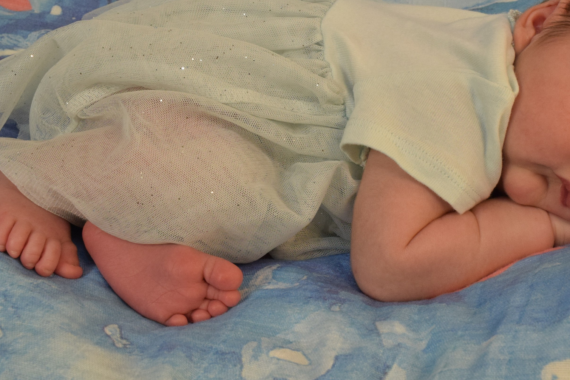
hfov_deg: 35.2
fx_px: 887
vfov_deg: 24.1
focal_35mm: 56
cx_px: 393
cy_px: 146
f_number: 11
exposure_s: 1/50
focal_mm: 22
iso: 1000
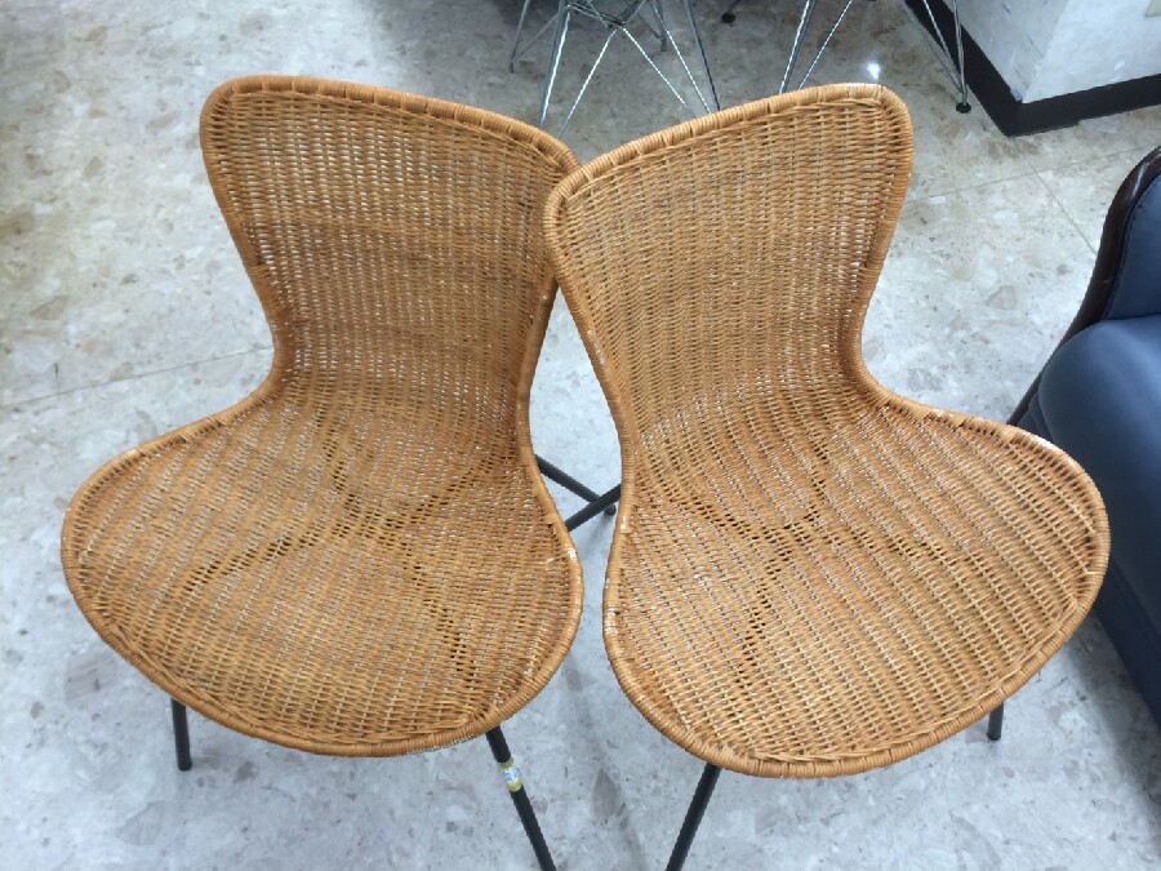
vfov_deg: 48.2
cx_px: 580
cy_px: 436
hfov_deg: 61.7
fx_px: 973
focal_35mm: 29
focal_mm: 4.15
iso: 40
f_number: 2.2
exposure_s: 1/30
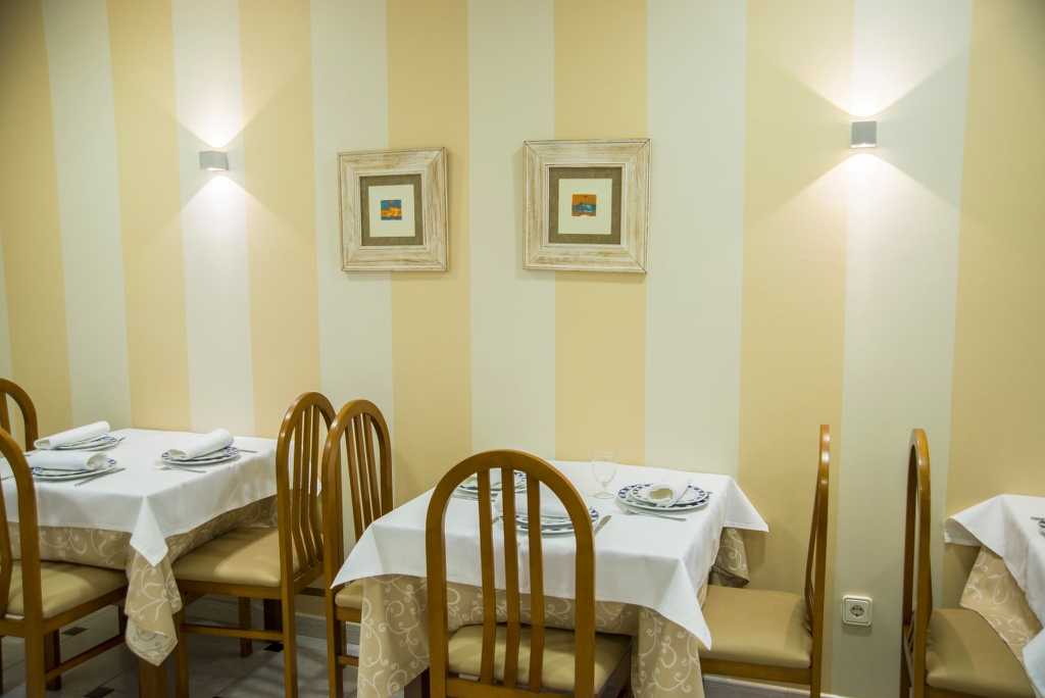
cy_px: 349
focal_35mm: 30
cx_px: 522
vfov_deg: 43.7
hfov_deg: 61.9
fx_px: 871
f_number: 3.5
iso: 640
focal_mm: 30
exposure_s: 1/125
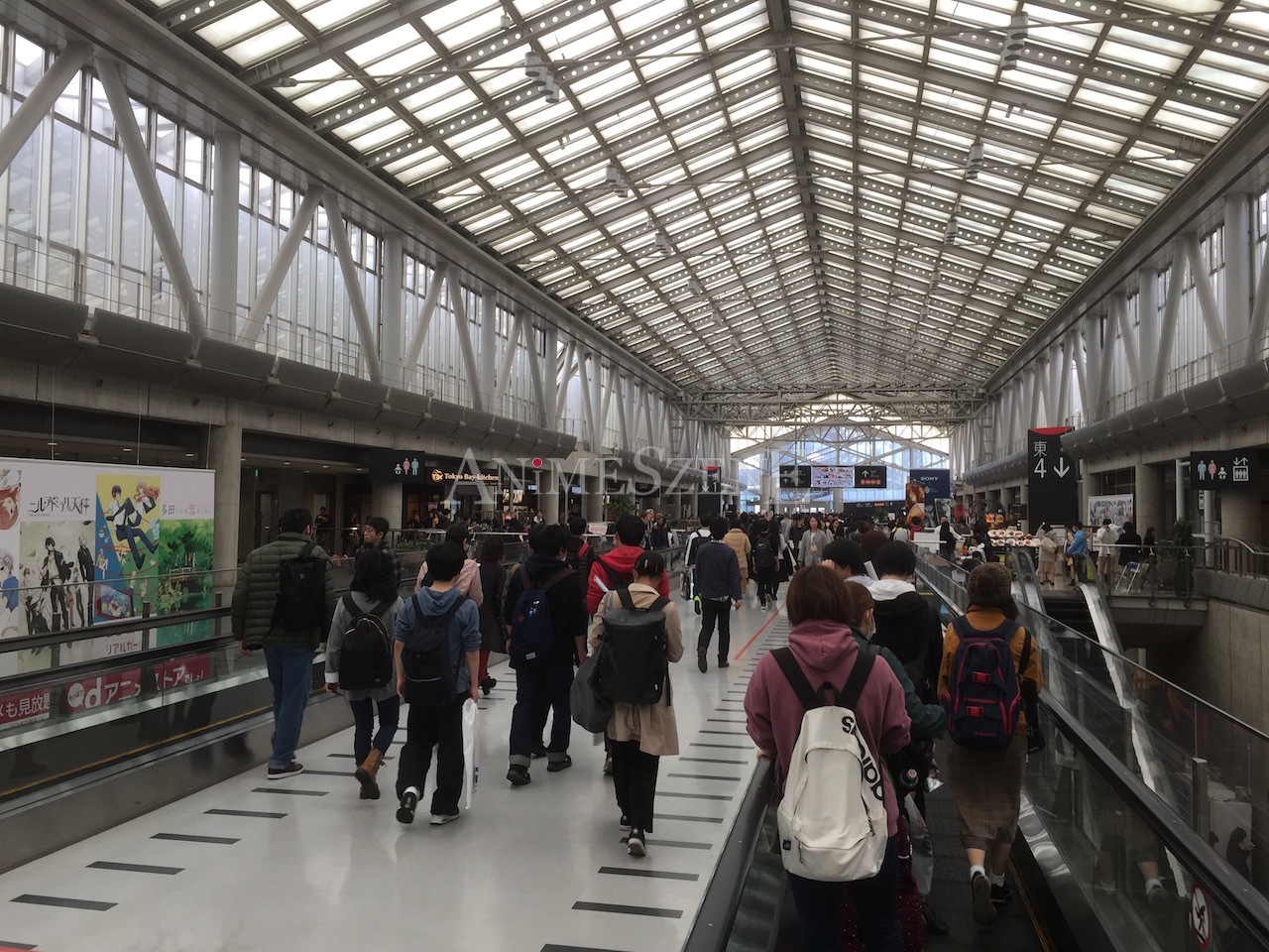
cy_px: 476
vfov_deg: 48.2
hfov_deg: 61.7
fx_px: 1063
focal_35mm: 29
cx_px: 634
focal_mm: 4.15
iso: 40
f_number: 2.2
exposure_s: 1/120
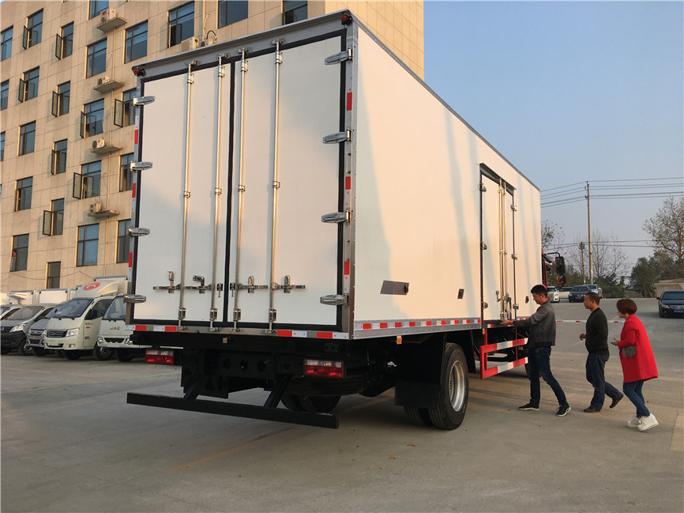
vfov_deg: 48.2
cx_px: 342
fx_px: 573
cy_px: 256
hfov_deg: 61.7
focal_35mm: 29
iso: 25
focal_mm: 4.15
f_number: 2.2
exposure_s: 1/450
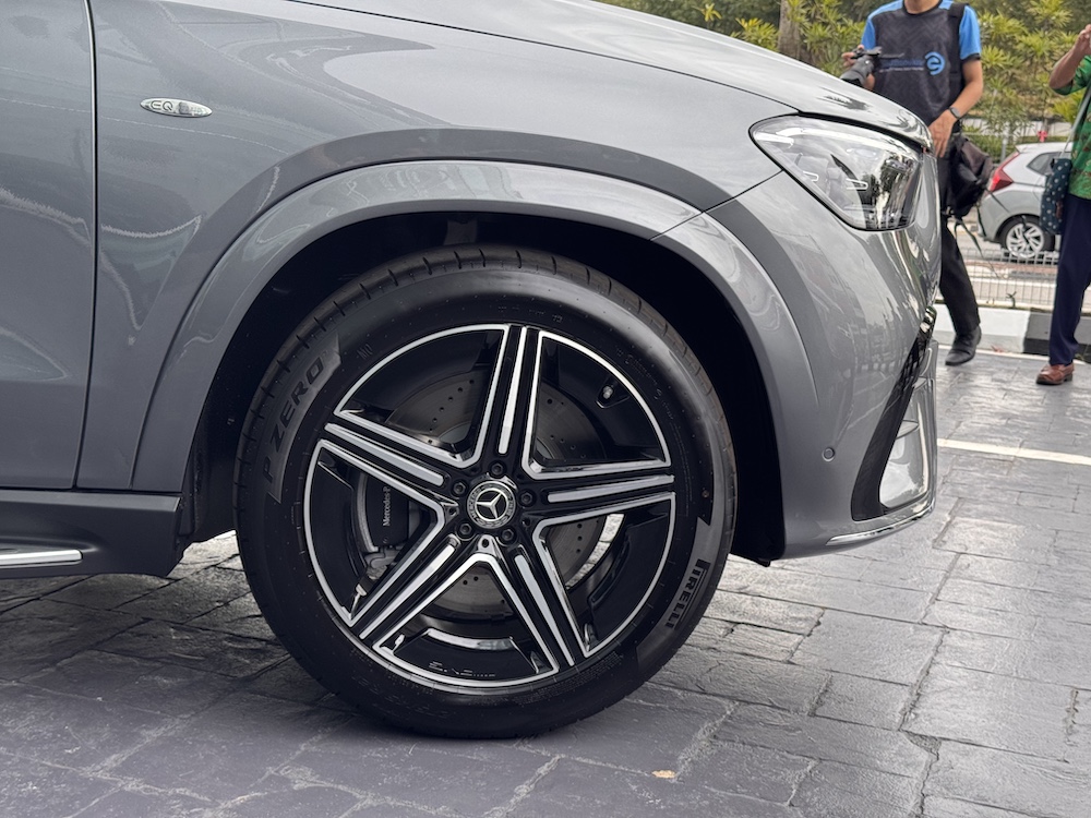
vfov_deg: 30.3
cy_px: 409
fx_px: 1513
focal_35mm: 48
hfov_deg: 39.7
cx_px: 546
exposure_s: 1/658
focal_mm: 6.76
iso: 64
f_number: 1.78
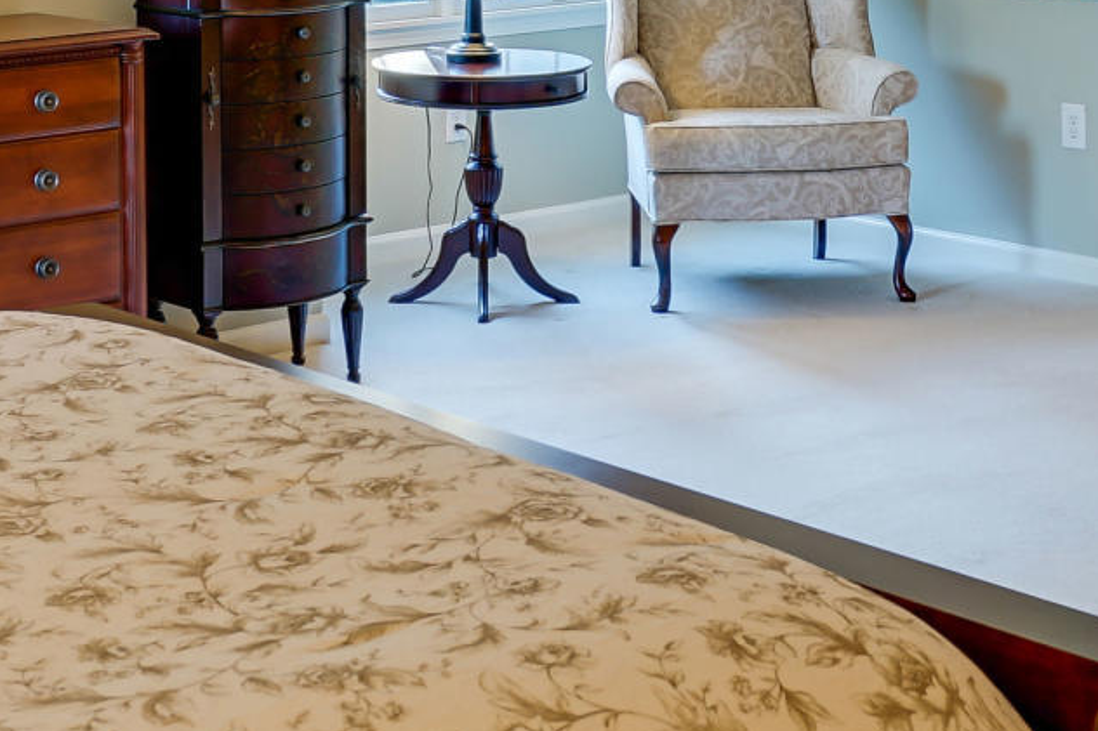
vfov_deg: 17.0
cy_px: -204
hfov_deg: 26.6
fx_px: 2317
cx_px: 504
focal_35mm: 76
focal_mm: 16
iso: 100
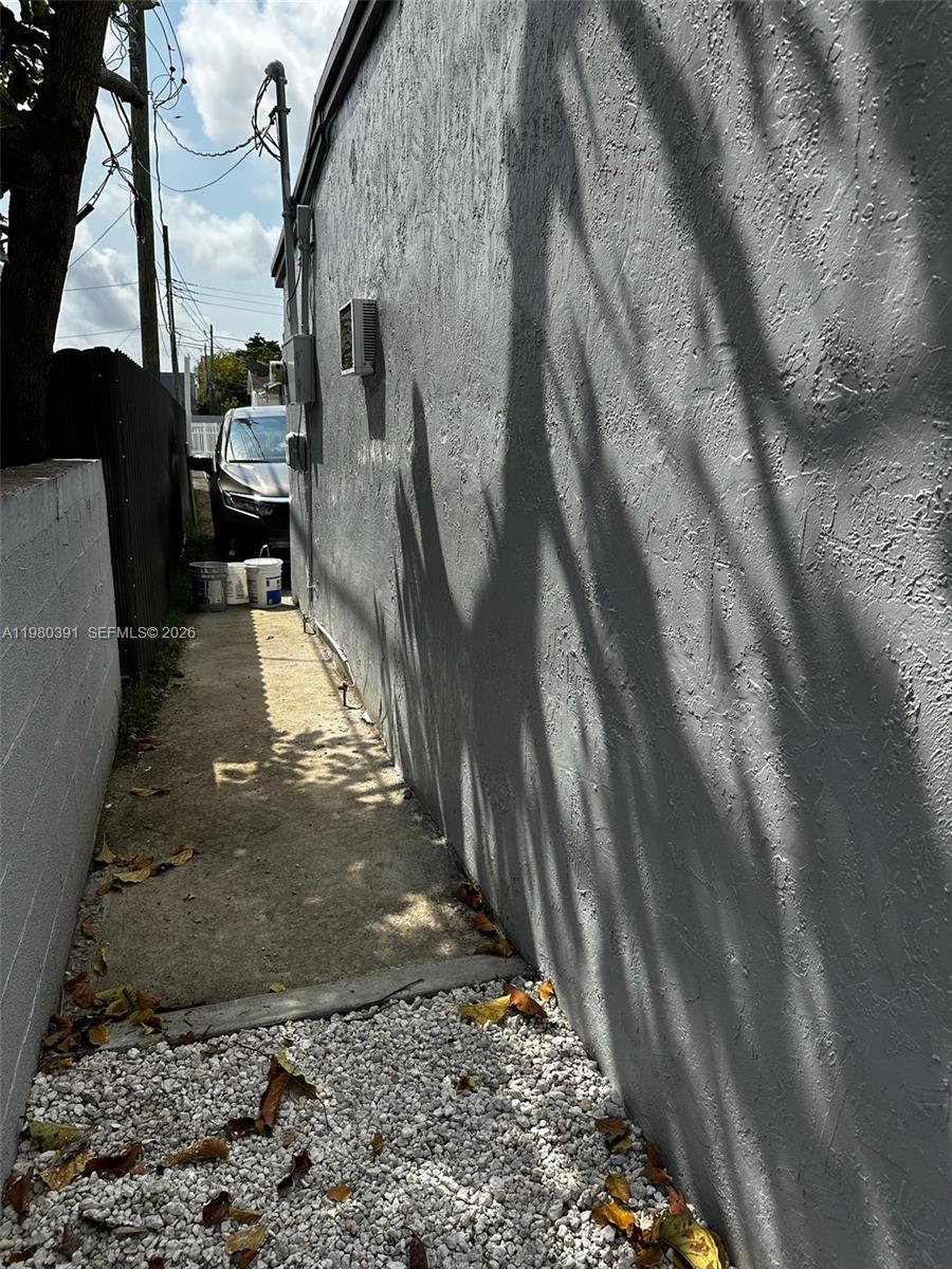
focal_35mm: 24
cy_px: 634
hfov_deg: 56.8
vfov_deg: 71.6
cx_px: 476
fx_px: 880
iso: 80
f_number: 1.78
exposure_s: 1/5000
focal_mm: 6.86
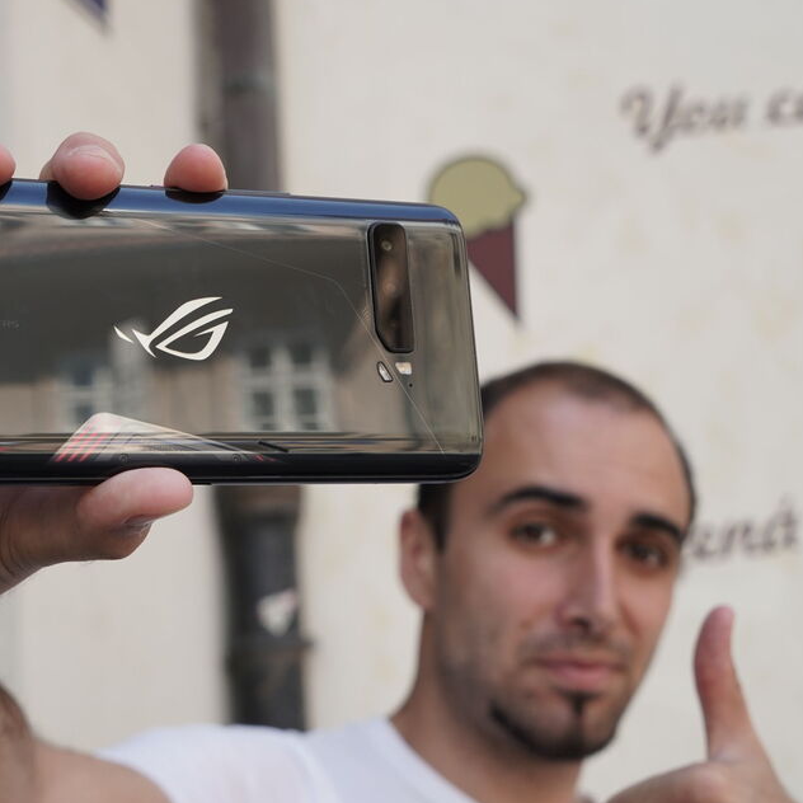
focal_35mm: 53
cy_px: 402
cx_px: 243
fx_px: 1391
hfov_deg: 31.8
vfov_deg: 32.2
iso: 200
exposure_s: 1/125
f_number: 7.1
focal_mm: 41
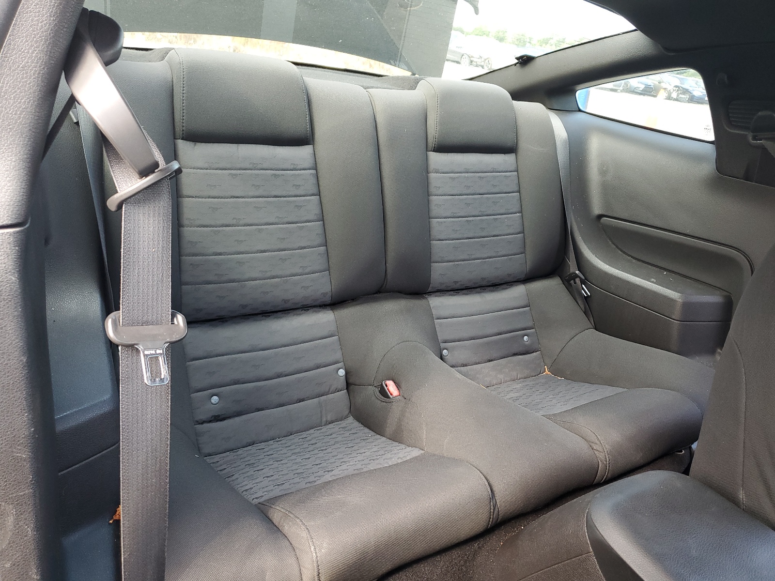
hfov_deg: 67.3
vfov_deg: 53.1
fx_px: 582
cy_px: 290
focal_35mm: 26
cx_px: 388
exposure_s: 1/120
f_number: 1.5
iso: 77
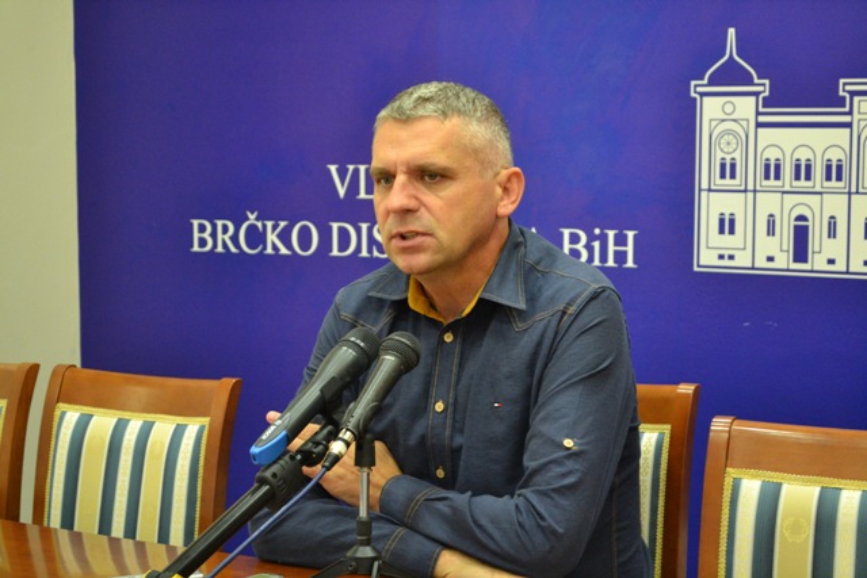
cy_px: 289
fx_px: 1734
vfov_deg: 18.9
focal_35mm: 72
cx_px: 434
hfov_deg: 28.1
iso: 2500
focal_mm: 48
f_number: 5.3
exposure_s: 1/60
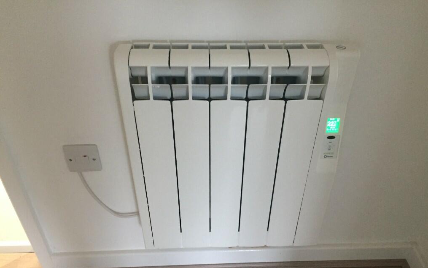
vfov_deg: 40.4
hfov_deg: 61.2
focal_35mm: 31
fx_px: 362
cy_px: 162
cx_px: 215
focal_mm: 4.15
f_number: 2.2
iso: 250
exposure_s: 1/33
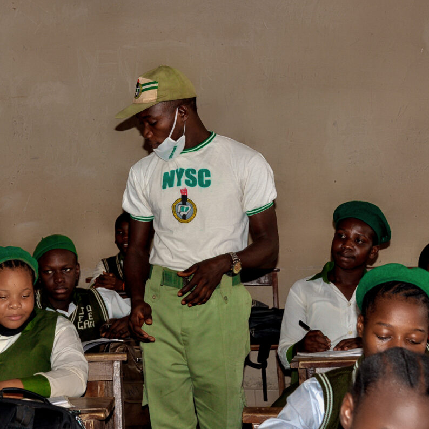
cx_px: 152
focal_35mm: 85
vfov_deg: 20.4
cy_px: 214
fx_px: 1192
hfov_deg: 20.4
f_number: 6.3
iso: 400
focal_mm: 44
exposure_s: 1/200
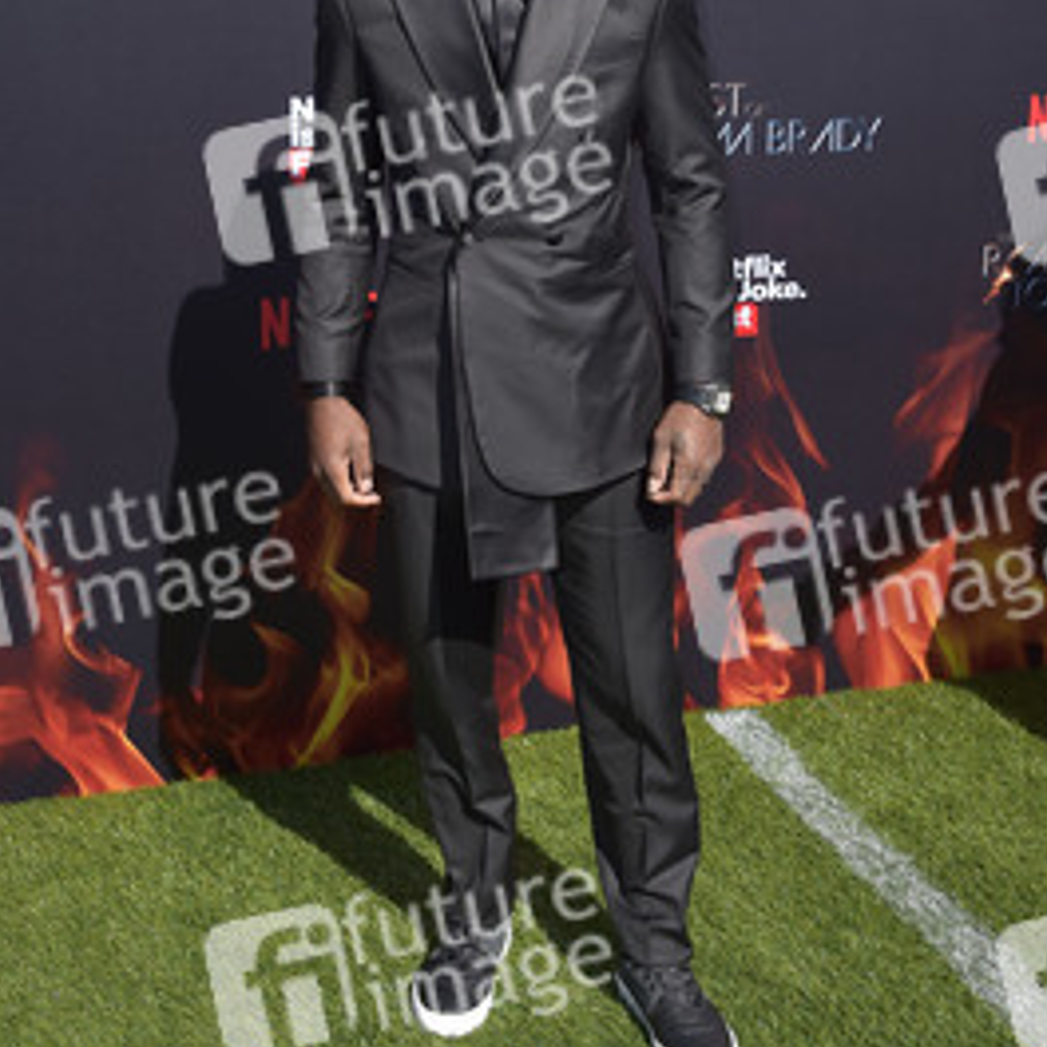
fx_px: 1677
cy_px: 369
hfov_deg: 34.7
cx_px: 525
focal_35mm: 49
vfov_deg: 34.4
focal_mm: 38
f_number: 8
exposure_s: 1/250
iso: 250
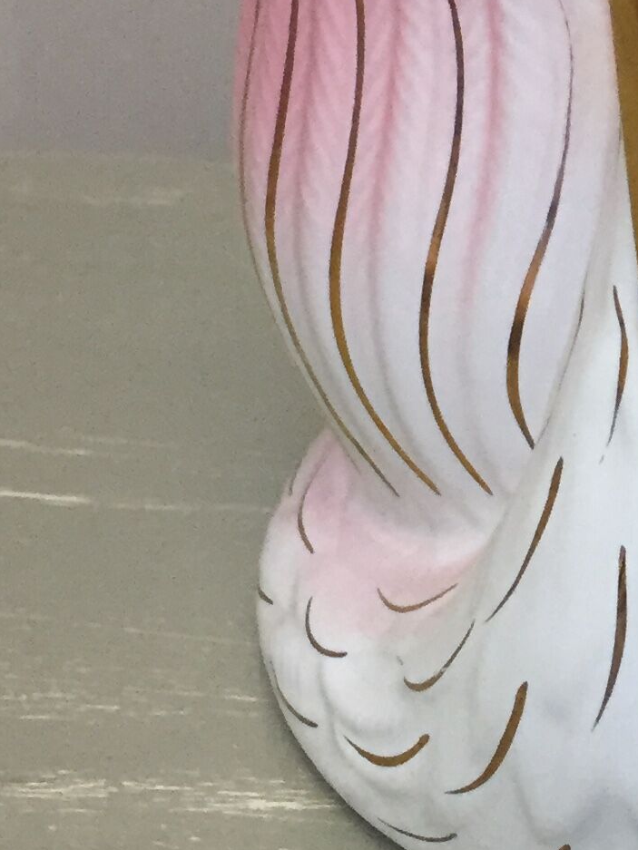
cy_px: 105
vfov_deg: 19.1
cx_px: 890
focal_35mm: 101
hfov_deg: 13.9
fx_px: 2481
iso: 160
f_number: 2.2
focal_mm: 4.15
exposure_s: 1/33
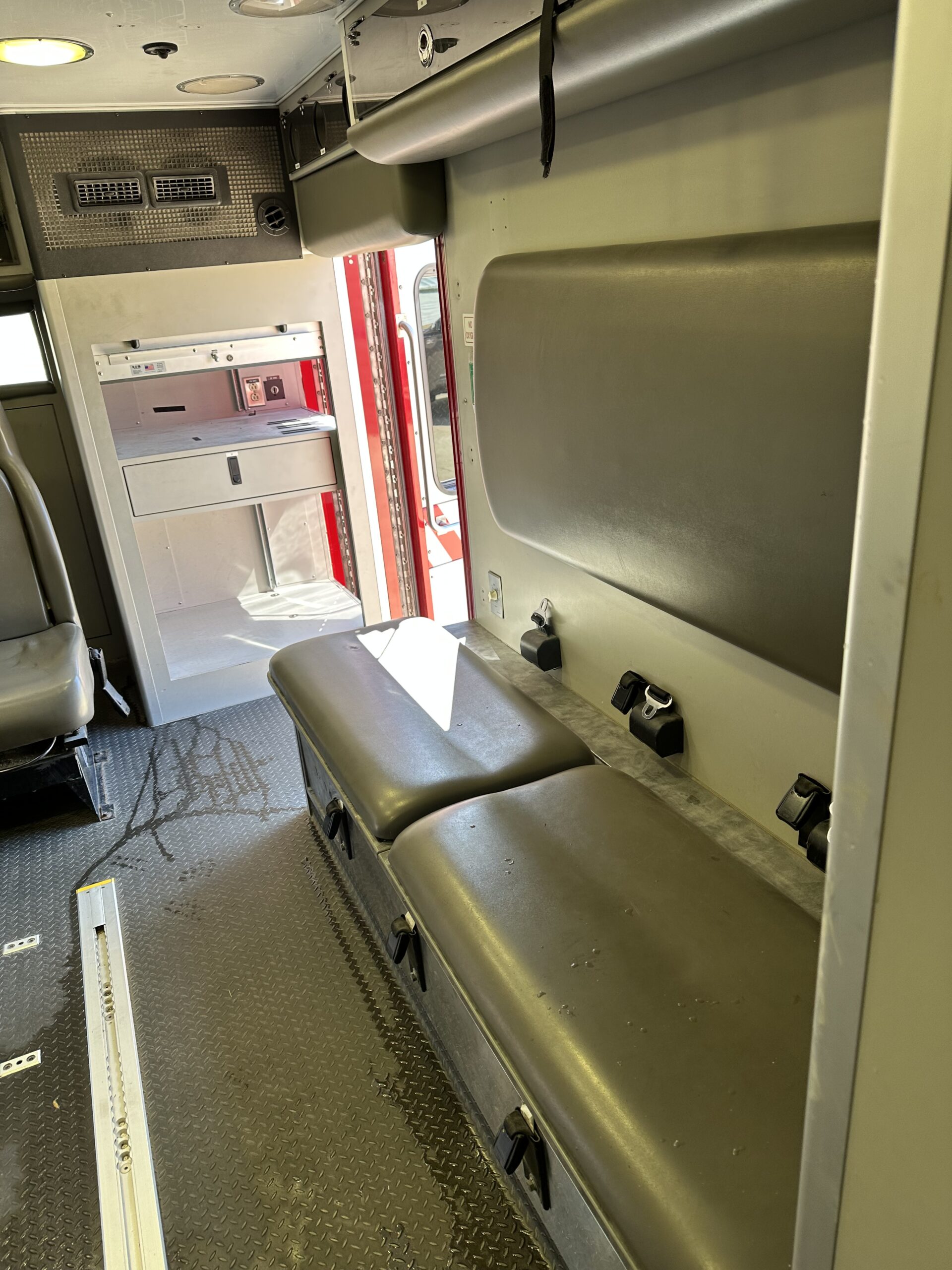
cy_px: 635
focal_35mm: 24
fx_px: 880
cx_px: 476
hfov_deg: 56.8
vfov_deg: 71.6
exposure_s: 1/121
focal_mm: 6.86
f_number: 1.78
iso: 80
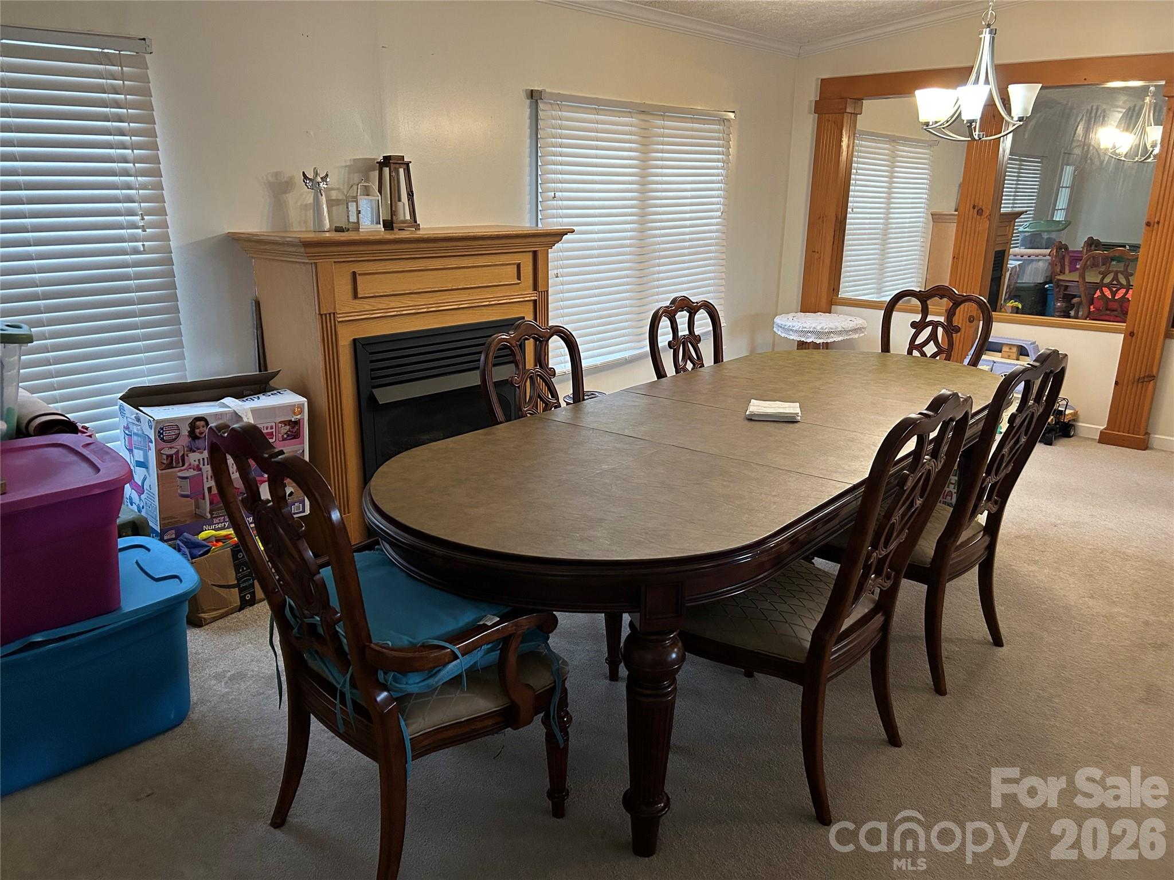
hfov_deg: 67.3
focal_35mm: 26
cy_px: 440
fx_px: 882
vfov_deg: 53.1
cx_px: 587
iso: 320
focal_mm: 5.7
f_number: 1.5
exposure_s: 1/60
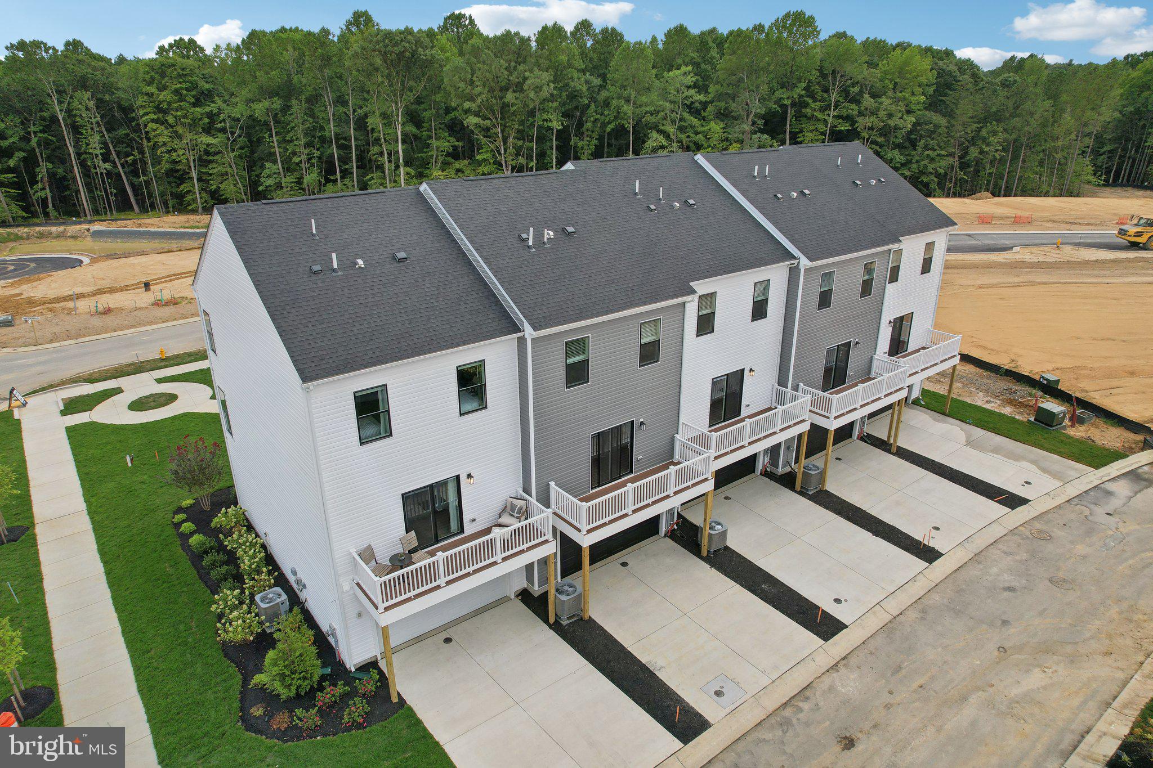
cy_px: 384
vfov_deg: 57.2
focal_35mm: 22
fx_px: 705
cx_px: 576
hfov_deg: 78.6
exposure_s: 1/640
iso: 100
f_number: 2.8
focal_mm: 8.4
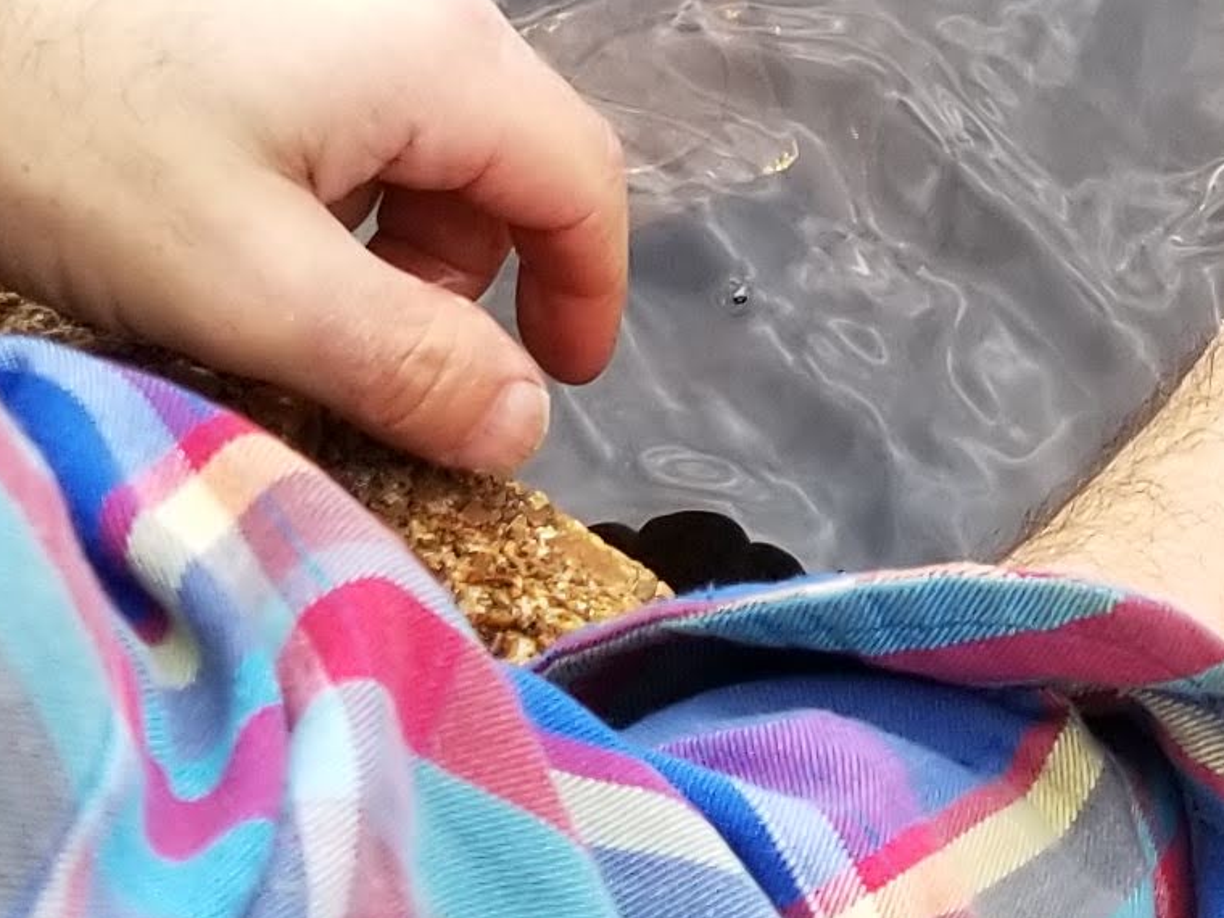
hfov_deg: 14.0
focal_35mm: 138
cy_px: -465
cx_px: 1271
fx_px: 4880
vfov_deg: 10.4
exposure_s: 1/570
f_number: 1.7
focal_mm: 4.3
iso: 50
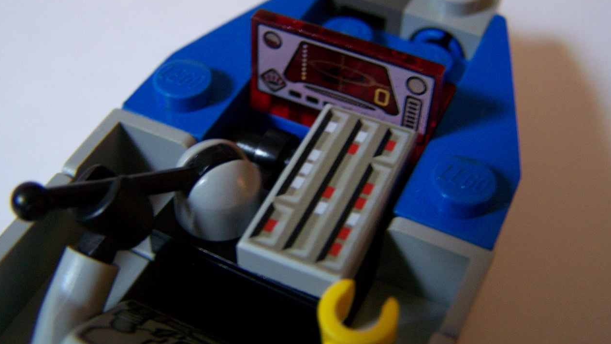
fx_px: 794
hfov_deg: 42.1
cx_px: 289
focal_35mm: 49
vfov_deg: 24.4
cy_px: 143
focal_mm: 6.3
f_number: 2.8
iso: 160
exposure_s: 1/8
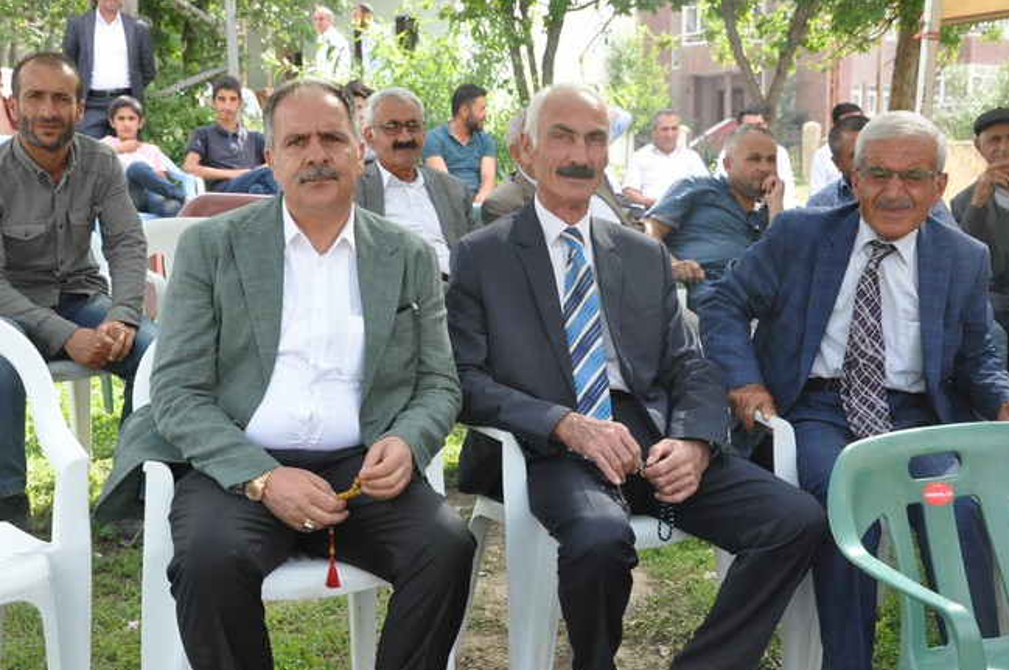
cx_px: 519
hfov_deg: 29.7
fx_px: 1903
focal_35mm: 68
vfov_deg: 20.0
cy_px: 346
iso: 1250
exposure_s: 1/400
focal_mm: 42
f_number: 10
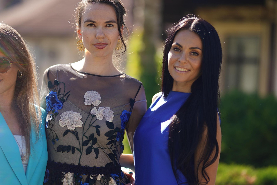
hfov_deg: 16.4
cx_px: 96
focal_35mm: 125
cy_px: 92
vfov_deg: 11.0
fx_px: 962
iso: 50
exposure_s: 1/1250
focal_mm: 85
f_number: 1.4
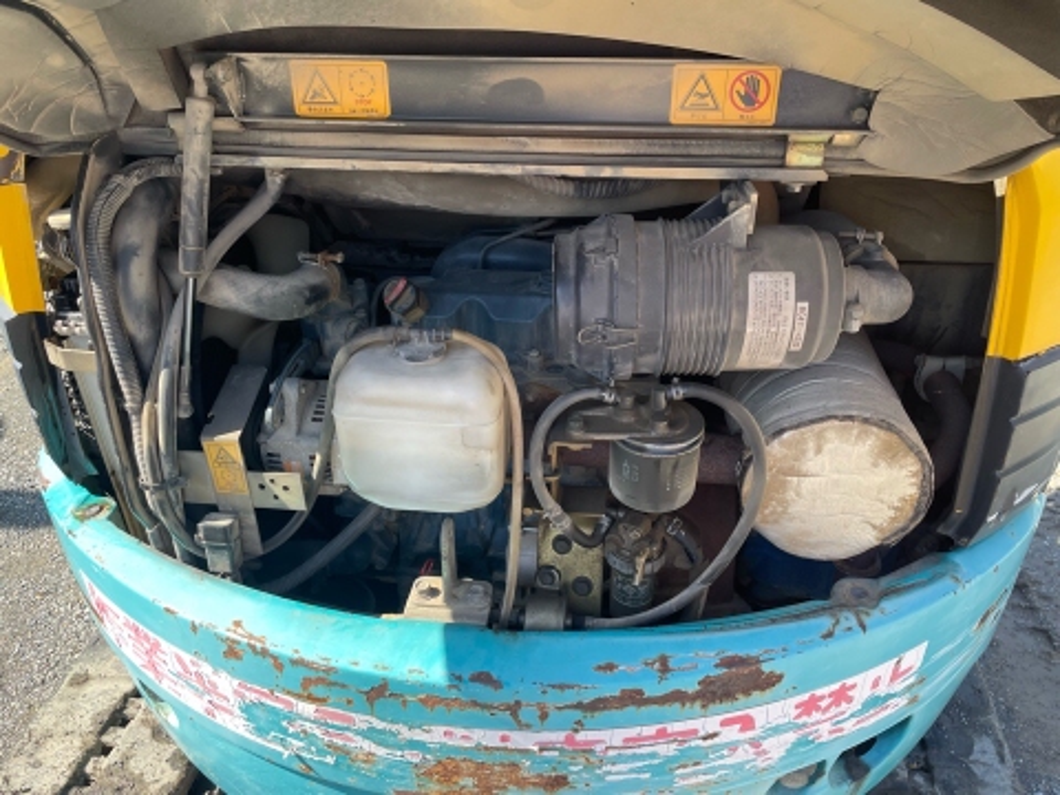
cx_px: 530
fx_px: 796
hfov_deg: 67.3
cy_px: 398
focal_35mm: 26
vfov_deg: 53.1
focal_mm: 4.2
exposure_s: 1/362
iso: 32
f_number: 1.6
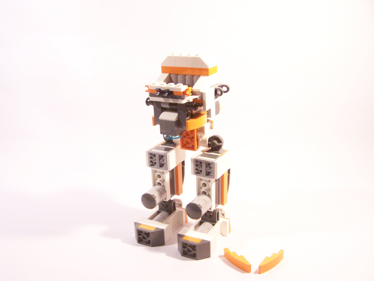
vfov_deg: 37.7
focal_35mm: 38
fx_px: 411
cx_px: 187
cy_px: 140
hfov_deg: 49.0
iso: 400
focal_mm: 6.3
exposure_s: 1/45
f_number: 3.2
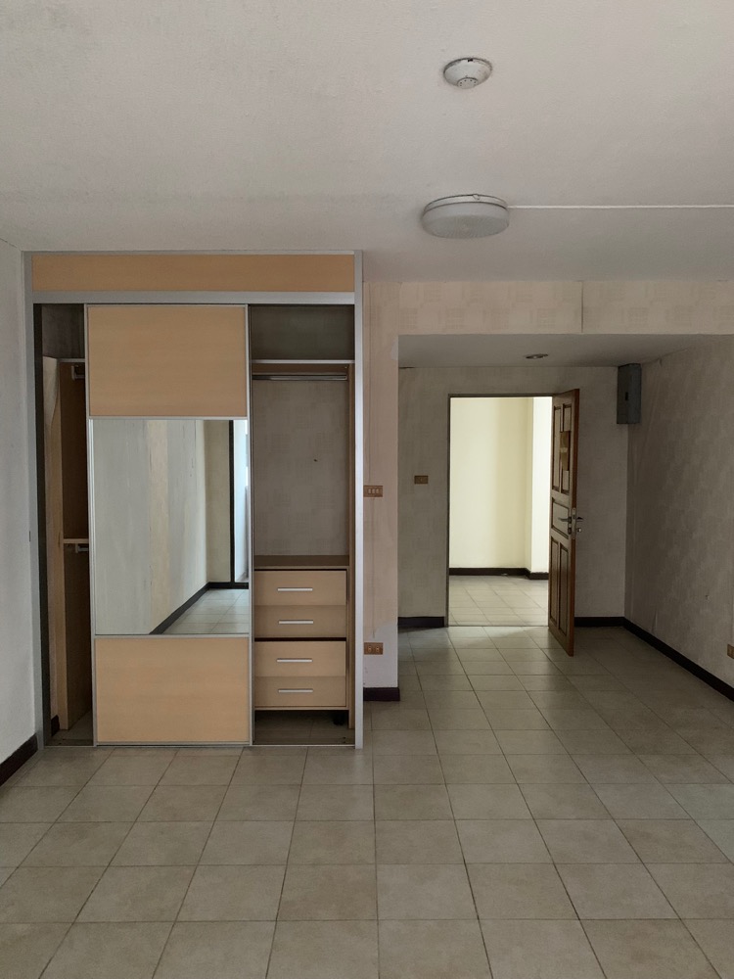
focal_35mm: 26
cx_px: 367
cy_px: 490
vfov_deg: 67.3
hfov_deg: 53.1
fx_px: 735
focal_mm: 4.25
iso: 640
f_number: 1.8
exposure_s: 1/30
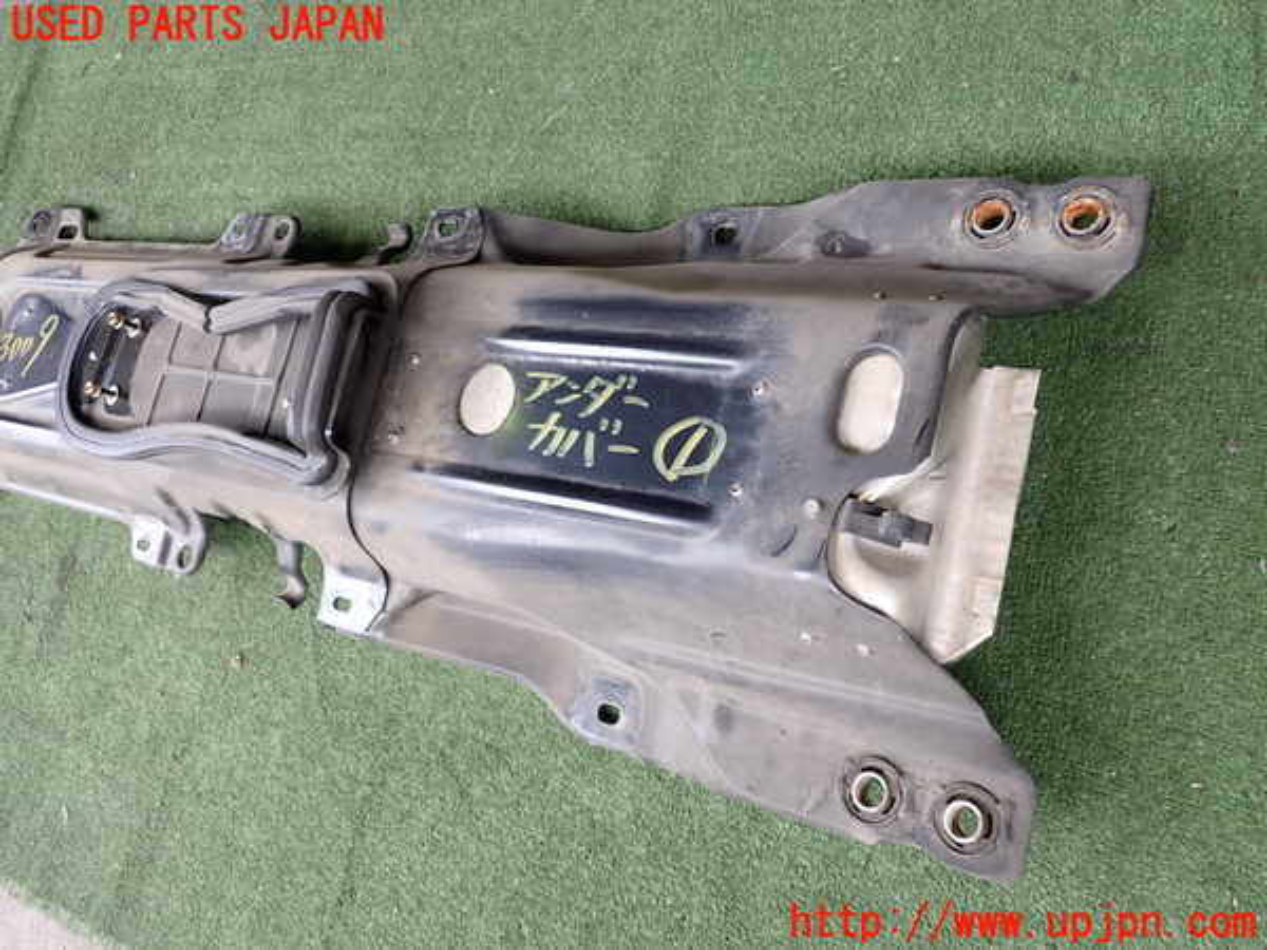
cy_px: 475
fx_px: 1098
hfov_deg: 60.0
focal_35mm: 30
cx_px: 634
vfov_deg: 46.8
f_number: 2.3
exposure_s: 1/125
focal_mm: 5.4
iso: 125
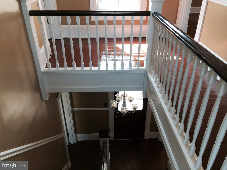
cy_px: 85
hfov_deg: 60.0
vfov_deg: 46.8
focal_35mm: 30
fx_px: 197
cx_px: 114
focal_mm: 4.12
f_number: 2.2
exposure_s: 1/30
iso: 40
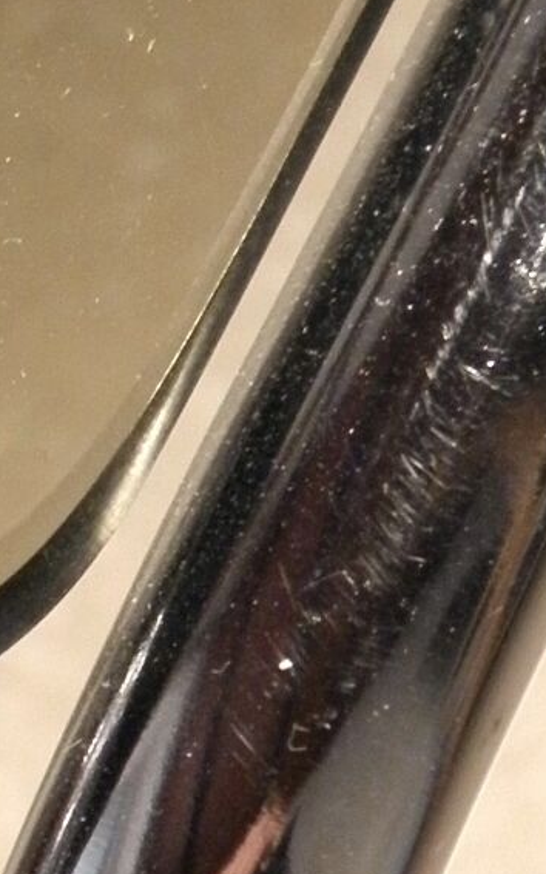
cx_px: -399
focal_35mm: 383
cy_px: 279
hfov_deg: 3.4
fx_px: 9126
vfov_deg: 5.5
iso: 200
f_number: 4.4
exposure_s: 1/30
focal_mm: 14.3
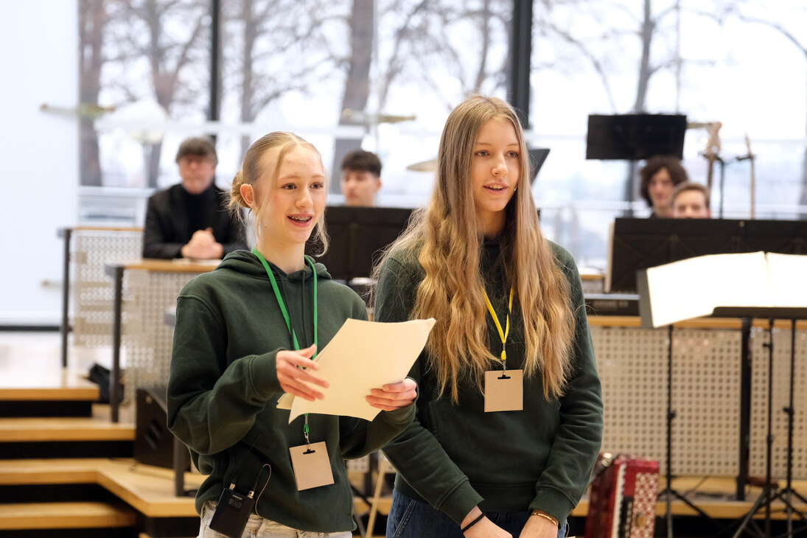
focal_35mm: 99
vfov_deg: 13.8
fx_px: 2219
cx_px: 404
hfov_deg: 20.6
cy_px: 269
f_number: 2.8
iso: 2500
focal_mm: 66
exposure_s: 1/125
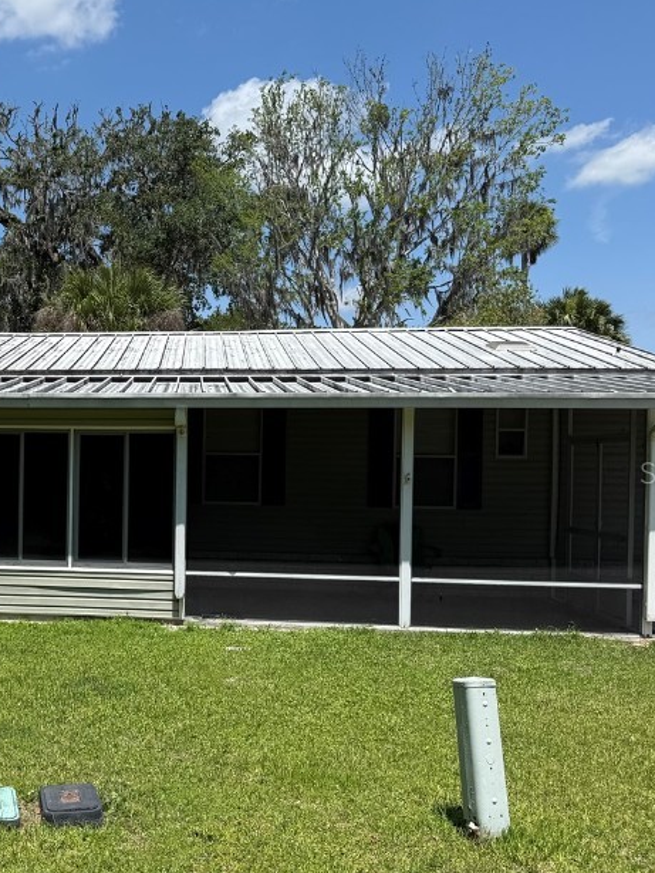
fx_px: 1008
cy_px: 472
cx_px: 47
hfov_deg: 33.8
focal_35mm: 40
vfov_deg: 46.7
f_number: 1.78
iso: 80
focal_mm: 6.76
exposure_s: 1/4167
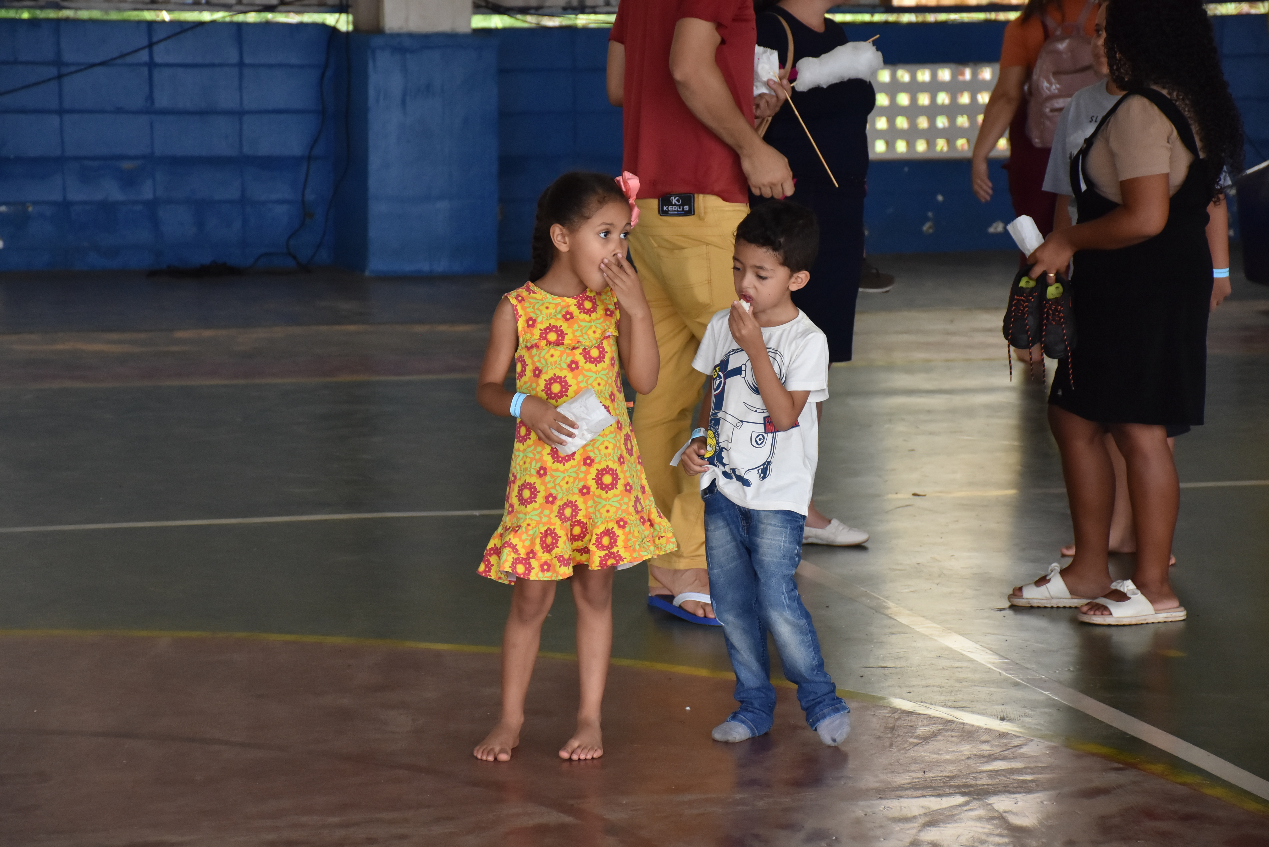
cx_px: 634
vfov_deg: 10.8
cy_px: 424
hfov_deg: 16.1
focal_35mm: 128
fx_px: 4495
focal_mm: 85
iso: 1250
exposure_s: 1/500
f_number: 5.6
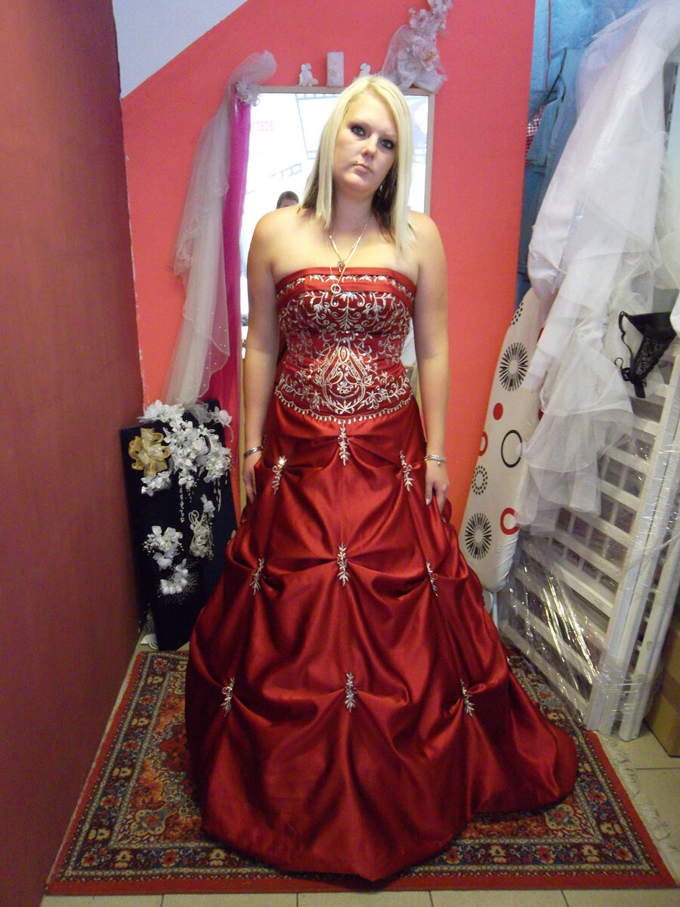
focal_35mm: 27
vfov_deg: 65.3
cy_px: 454
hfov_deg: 51.4
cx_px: 340
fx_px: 707
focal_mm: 4.9
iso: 463
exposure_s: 1/15
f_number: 3.5
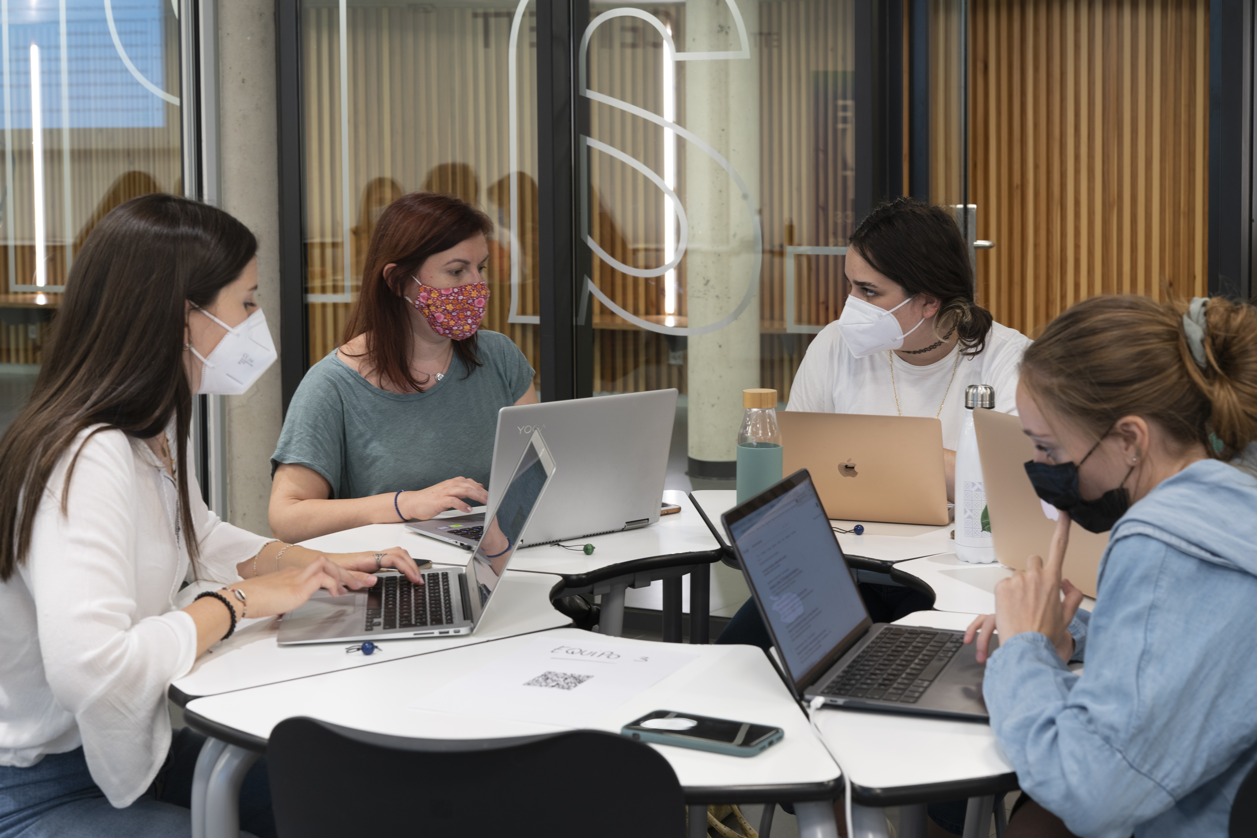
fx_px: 1746
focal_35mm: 50
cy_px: 419
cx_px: 628
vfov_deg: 27.0
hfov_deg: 39.6
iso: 400
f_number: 6.3
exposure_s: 1/20
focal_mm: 50
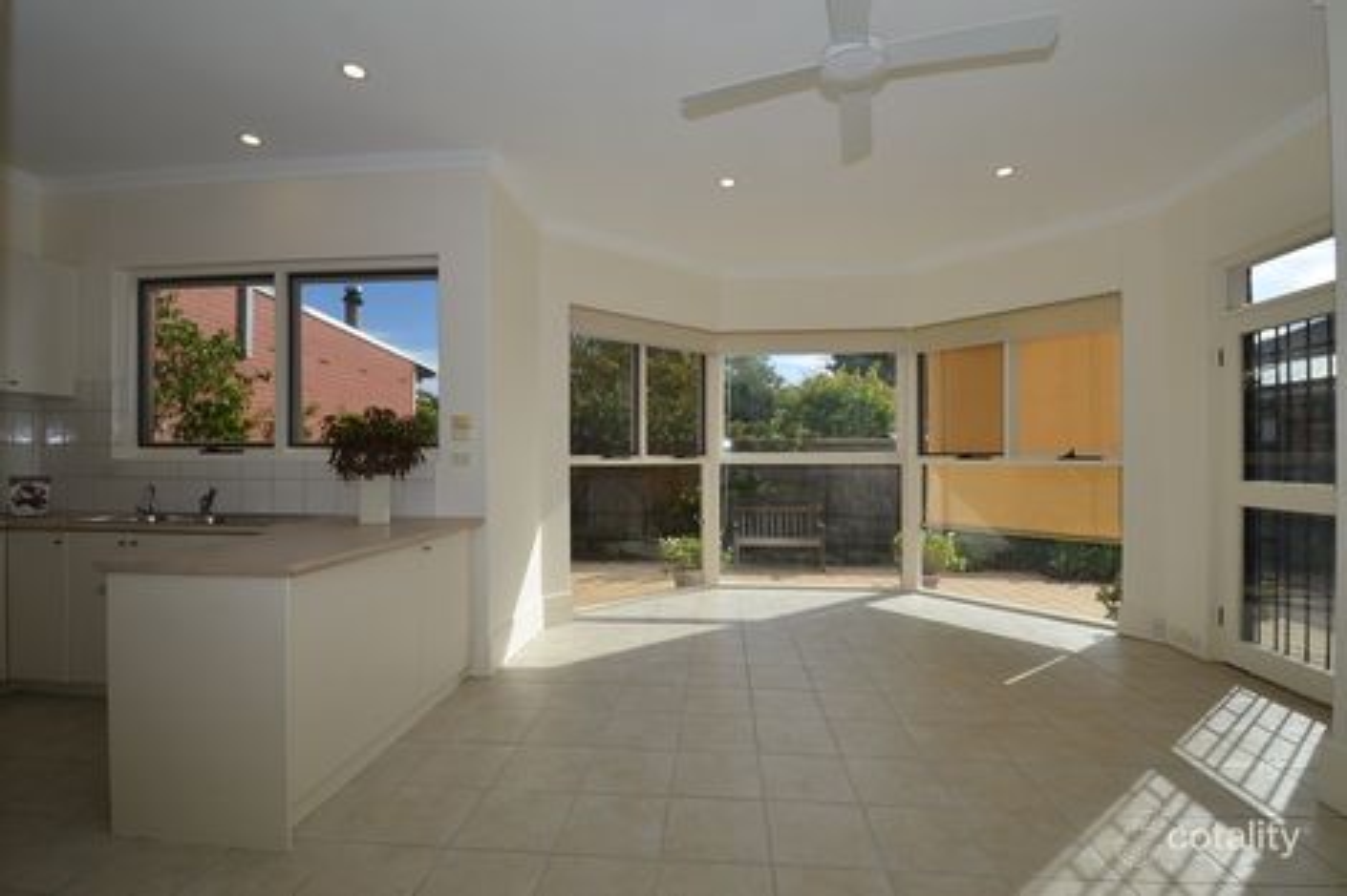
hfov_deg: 100.4
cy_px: 448
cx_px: 674
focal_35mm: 15
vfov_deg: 77.3
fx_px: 561
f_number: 7.1
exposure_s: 1/200
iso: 100
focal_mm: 10
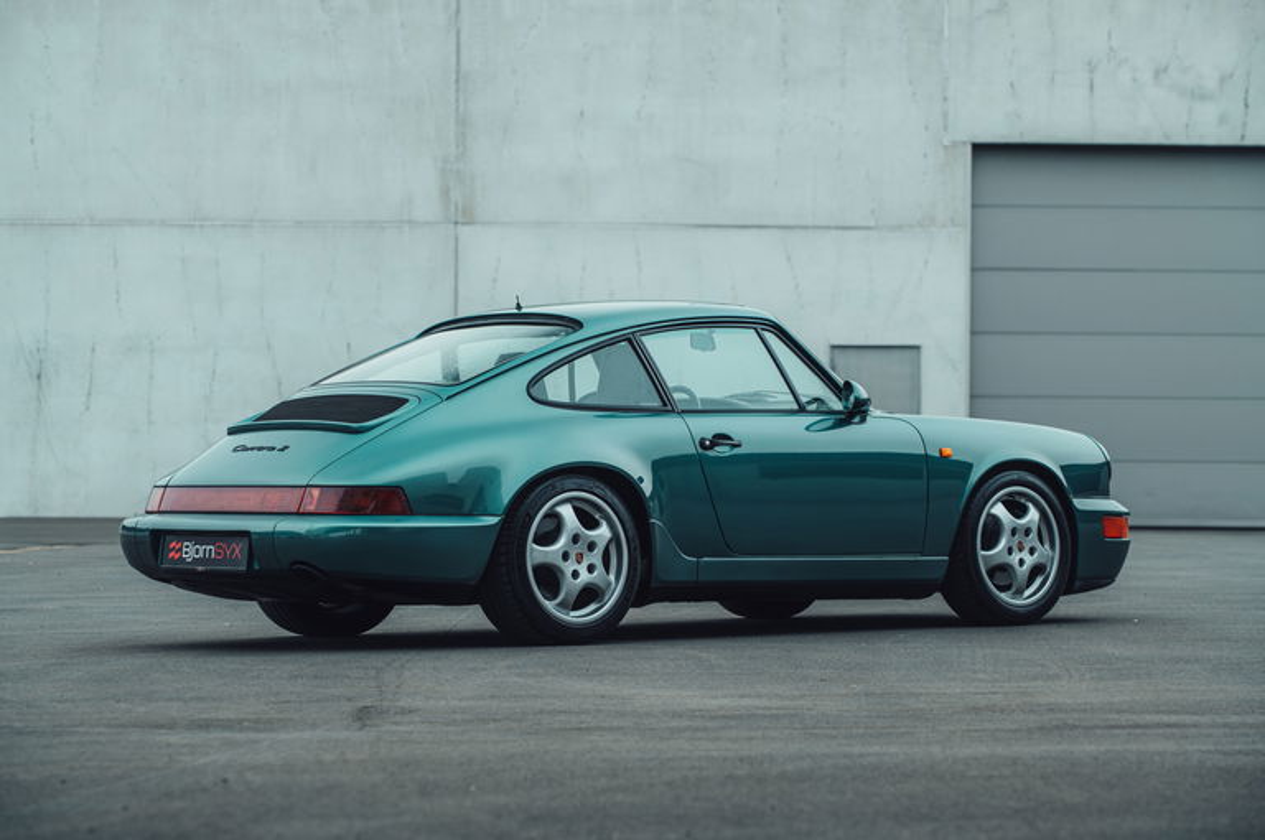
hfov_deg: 18.6
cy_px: 420
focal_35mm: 110
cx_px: 632
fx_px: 3860
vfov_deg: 12.4
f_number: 5.6
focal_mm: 110
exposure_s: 1/125
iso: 400
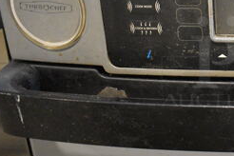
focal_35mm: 67
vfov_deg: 20.3
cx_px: 262
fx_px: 435
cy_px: 60
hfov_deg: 27.4
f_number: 3.5
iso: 5000
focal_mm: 18
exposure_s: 1/125
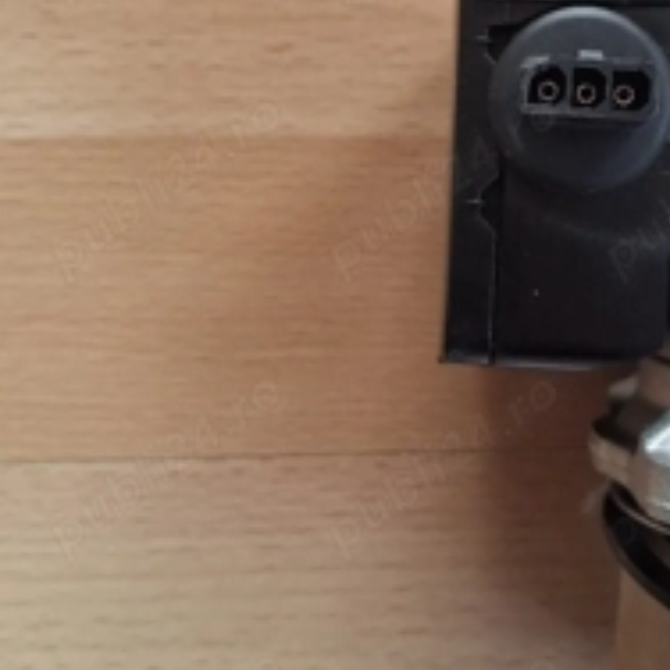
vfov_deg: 35.7
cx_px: 513
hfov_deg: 35.2
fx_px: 1029
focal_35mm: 47
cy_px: 228
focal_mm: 4.69
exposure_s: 1/100
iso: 100
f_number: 1.8
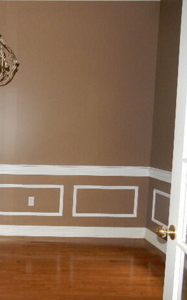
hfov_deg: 31.7
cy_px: 152
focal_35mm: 36
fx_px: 294
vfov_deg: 54.0
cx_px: -13
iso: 450
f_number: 3.7
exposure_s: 1/30
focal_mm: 4.5
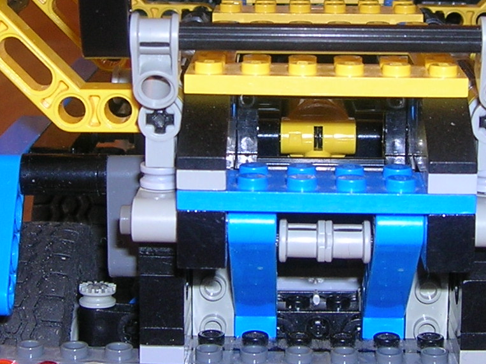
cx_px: 260
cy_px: 41
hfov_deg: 19.3
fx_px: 1431
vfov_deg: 14.3
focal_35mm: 102
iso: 50
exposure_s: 1/60.1
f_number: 2.9
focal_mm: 5.7
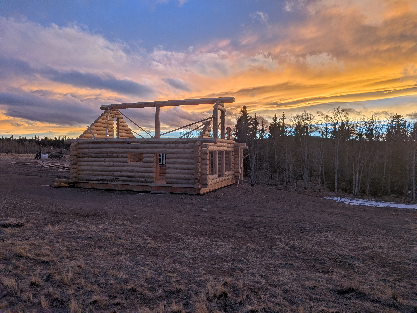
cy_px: 156
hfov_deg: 71.6
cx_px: 208
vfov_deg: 56.8
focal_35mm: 24
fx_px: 289
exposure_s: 1/2506
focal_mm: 4.53
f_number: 1.7
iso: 22
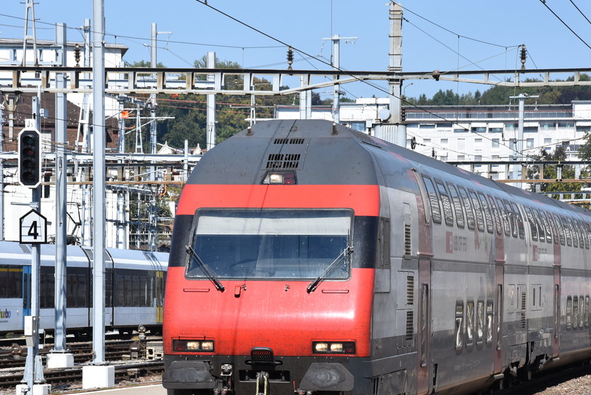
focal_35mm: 193
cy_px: 281
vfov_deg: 7.1
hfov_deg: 10.7
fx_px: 3169
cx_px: 288
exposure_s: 1/500
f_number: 8
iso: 220
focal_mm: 90
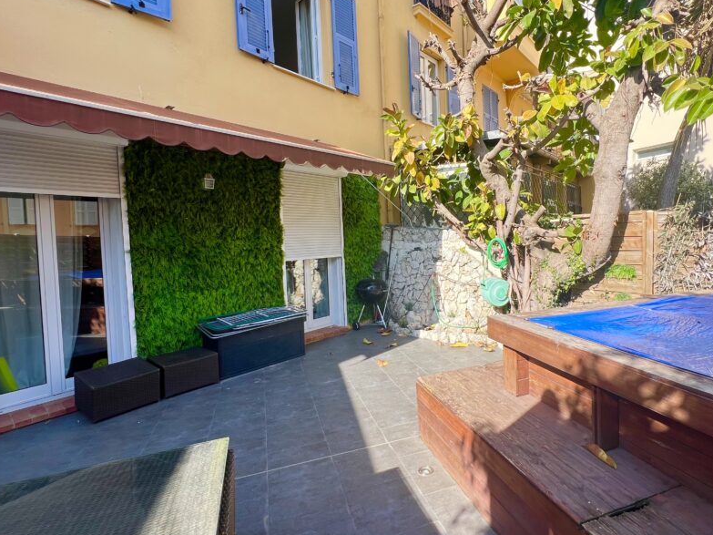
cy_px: 251
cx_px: 413
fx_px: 350
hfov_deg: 90.3
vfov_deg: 74.6
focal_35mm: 17
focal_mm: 1.57
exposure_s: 1/358
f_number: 1.8
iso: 32
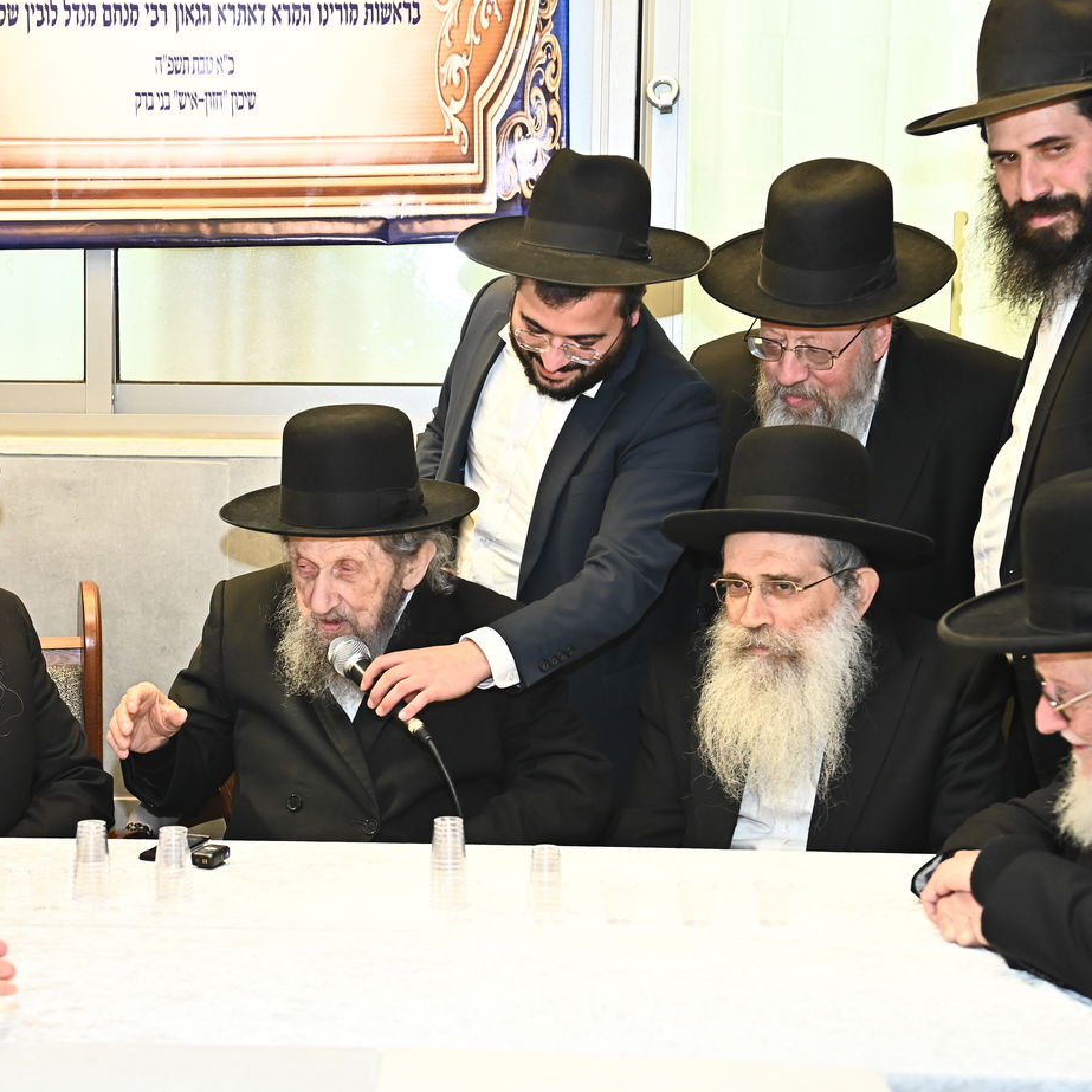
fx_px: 2391
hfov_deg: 25.6
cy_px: 544
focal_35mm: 67
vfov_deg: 25.7
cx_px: 387
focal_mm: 52
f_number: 4.5
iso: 2000
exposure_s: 1/200
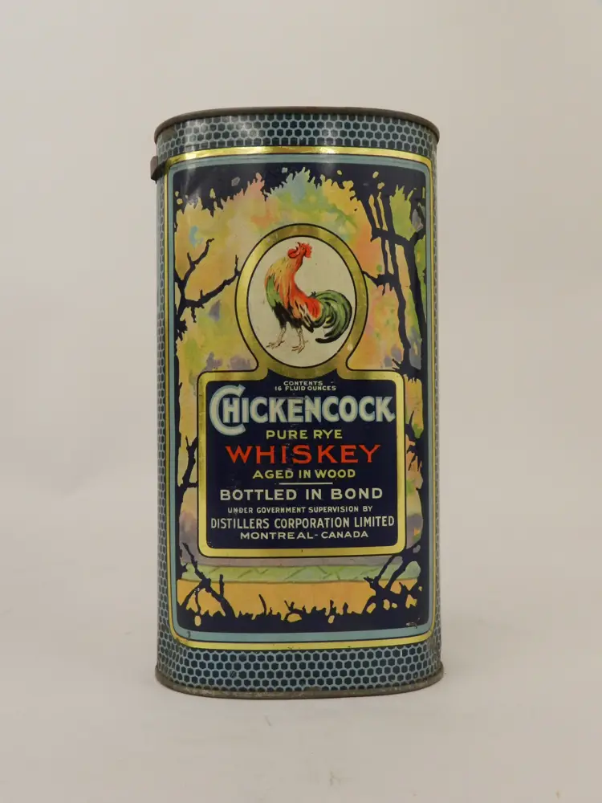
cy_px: 402
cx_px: 301
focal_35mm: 32
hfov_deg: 44.2
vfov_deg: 56.8
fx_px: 742
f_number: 3.7
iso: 400
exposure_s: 1/25
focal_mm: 5.6
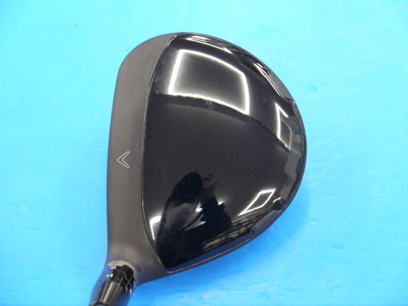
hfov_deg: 23.3
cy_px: 153
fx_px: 990
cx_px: 204
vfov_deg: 17.6
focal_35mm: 84
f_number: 5.6
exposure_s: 1/50
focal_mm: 42
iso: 800
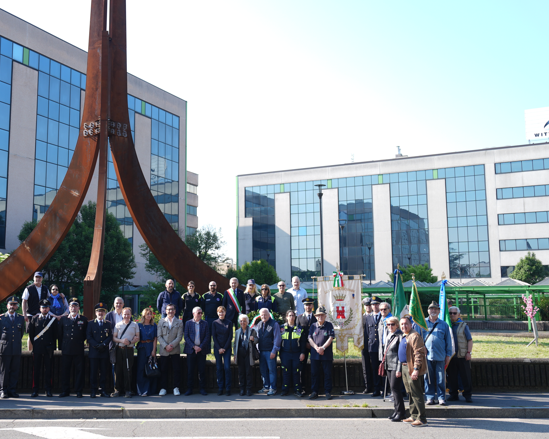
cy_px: 208
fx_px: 682
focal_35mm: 42
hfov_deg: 43.5
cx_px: 205
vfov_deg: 35.7
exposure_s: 1/1000
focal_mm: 34
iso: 160
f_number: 2.8
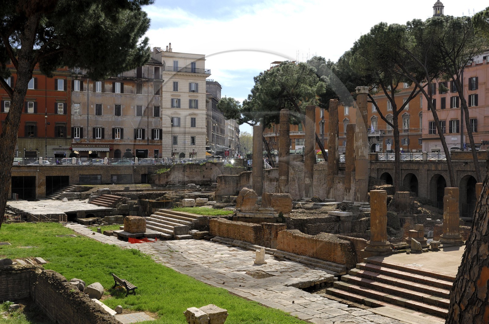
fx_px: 570
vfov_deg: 31.8
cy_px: 162
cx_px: 244
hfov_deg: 46.5
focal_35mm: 42
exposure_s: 1/125
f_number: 10
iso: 100
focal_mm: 28
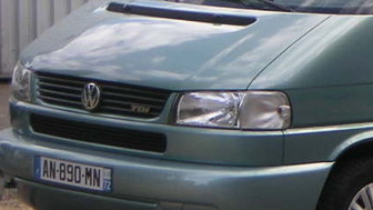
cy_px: 87
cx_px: 566
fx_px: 2037
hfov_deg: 10.1
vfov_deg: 5.9
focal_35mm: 206
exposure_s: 1/180
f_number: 3.1
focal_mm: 9.7
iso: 50
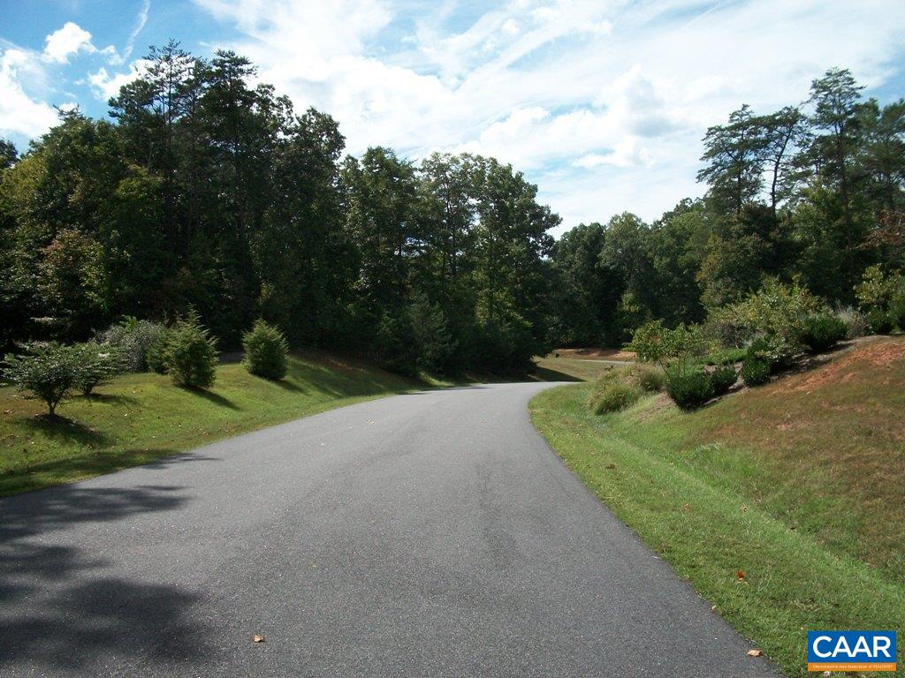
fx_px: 837
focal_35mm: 32
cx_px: 452
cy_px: 339
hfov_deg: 56.8
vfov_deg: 44.2
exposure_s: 1/400
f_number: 5.5
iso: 80
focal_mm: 5.7
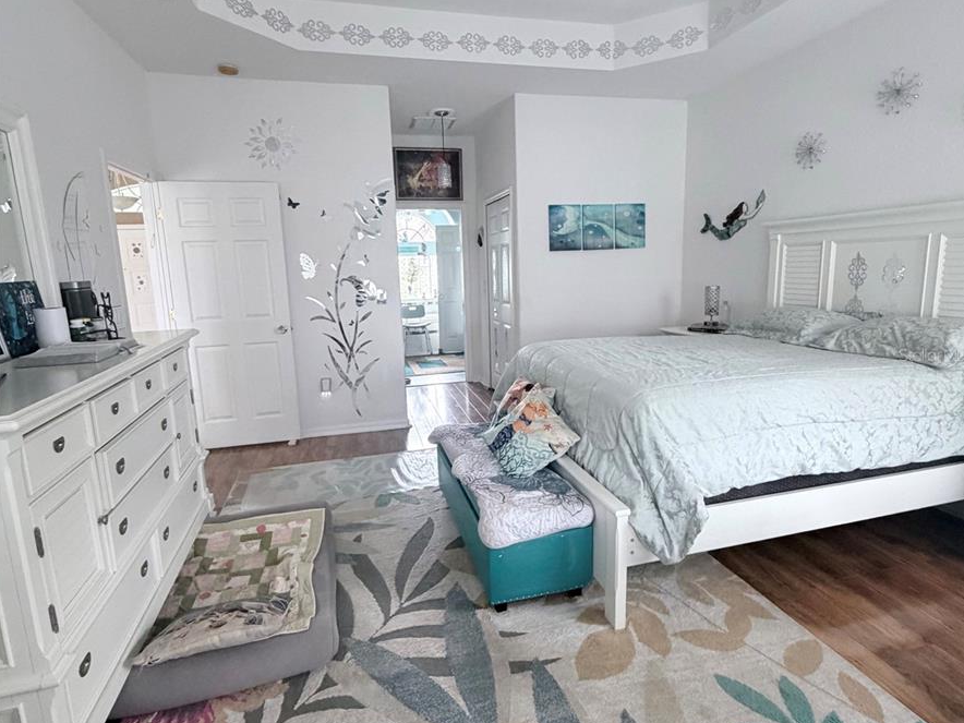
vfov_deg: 68.7
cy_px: 354
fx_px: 529
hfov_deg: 84.7
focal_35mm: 19
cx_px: 485
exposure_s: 1/60
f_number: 2.2
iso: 500
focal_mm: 2.22
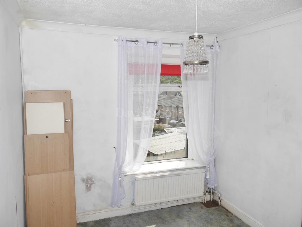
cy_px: 114
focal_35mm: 28
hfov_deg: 63.4
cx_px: 151
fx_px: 244
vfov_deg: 49.8
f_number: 7.1
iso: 200
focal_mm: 14
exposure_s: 1/250
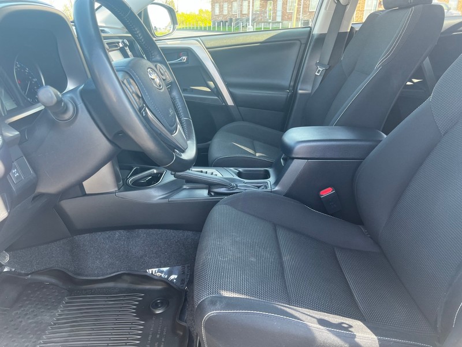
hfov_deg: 67.3
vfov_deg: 53.1
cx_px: 231
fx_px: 347
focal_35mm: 26
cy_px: 174
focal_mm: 5.7
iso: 80
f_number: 1.5
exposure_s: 1/121
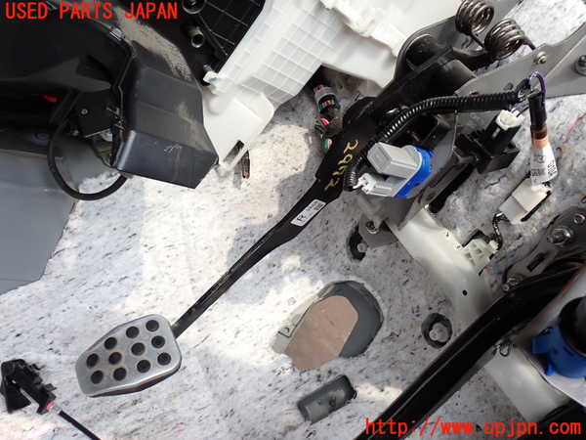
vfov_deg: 44.2
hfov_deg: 56.8
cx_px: 293
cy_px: 220
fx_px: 542
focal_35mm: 32
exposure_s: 1/160
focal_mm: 5.79
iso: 100
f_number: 3.2
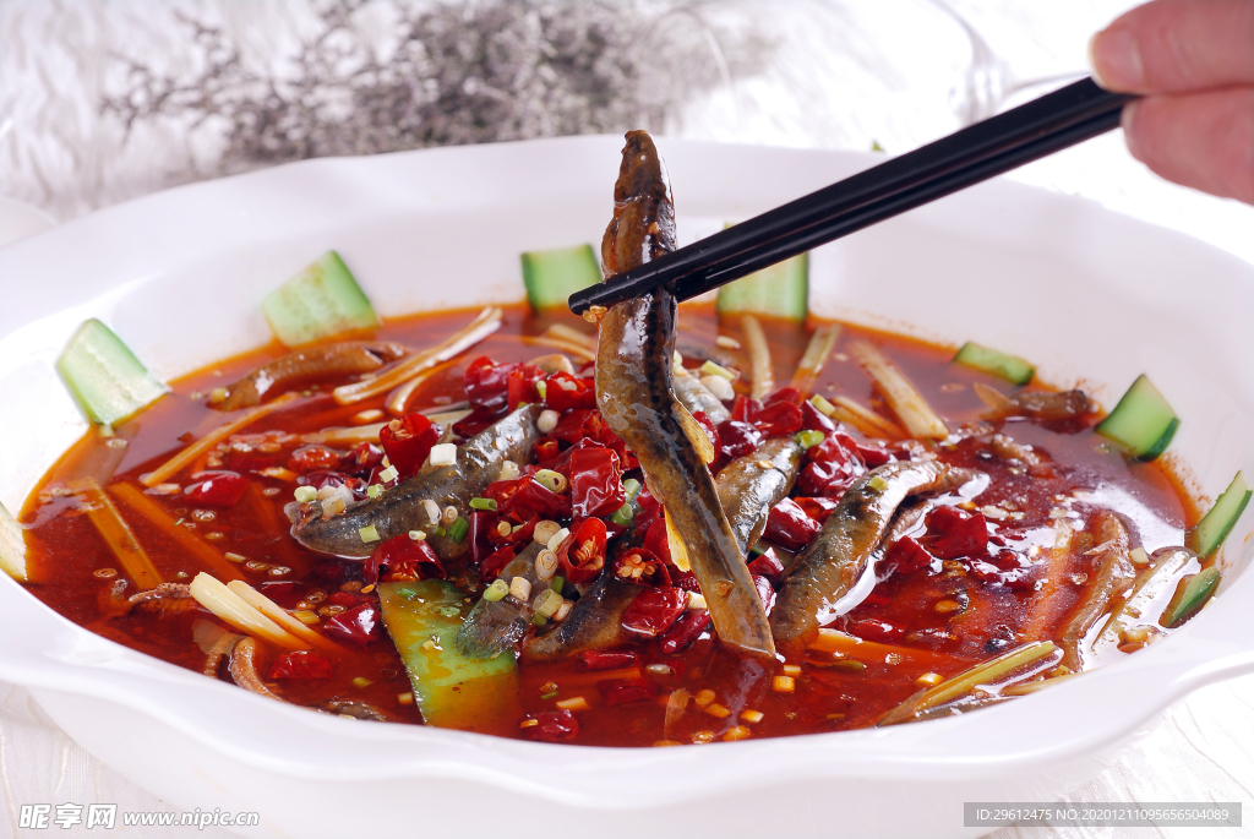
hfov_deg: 22.6
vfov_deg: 15.2
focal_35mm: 90
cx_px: 627
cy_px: 420
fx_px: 3138
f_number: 9
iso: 100
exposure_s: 1/200
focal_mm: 60
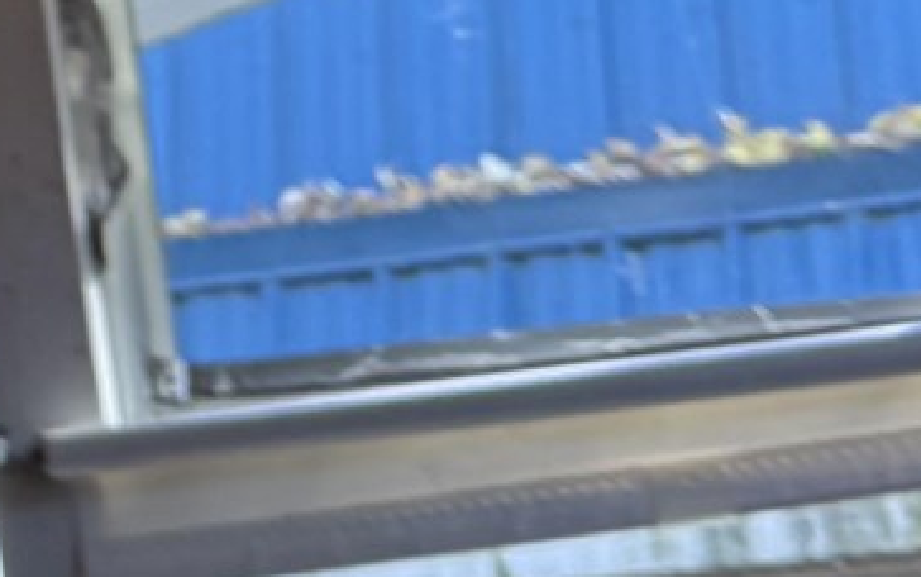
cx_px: -600
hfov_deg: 12.2
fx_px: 4044
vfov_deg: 7.4
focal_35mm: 161
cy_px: -997
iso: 200
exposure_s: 1/121
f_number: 1.78
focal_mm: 6.76
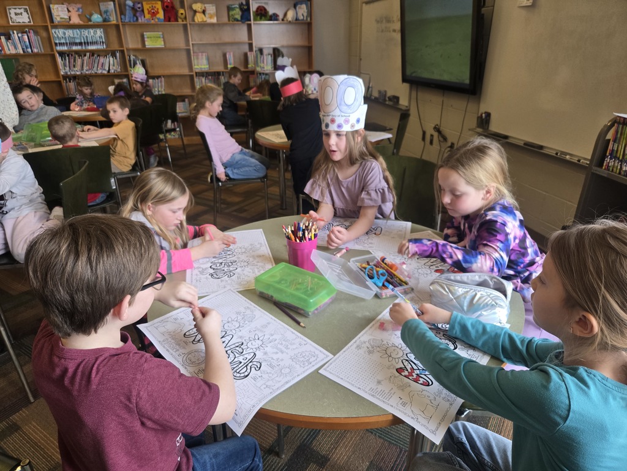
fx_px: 417
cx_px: 314
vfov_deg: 58.9
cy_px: 236
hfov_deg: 73.9
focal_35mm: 23
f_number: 1.8
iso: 125
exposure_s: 1/120
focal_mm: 5.4
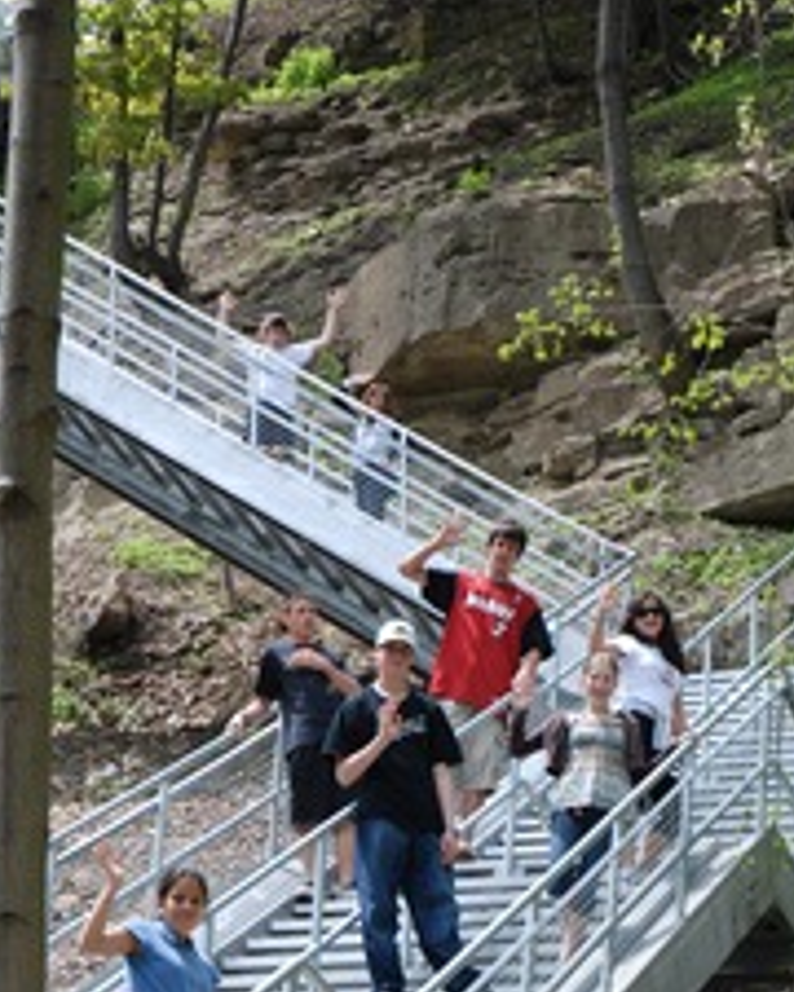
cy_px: 1036
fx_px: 3877
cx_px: 170
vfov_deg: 14.3
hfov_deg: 11.7
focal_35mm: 132
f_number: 6.3
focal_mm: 44
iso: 100
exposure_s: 1/160
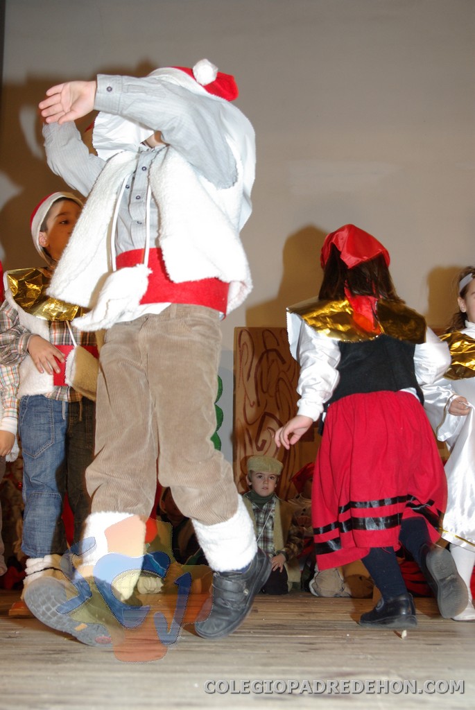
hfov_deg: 29.0
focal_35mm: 46
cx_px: 238
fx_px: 918
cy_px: 355
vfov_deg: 42.3
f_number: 5.6
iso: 400
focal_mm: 31
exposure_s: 1/45
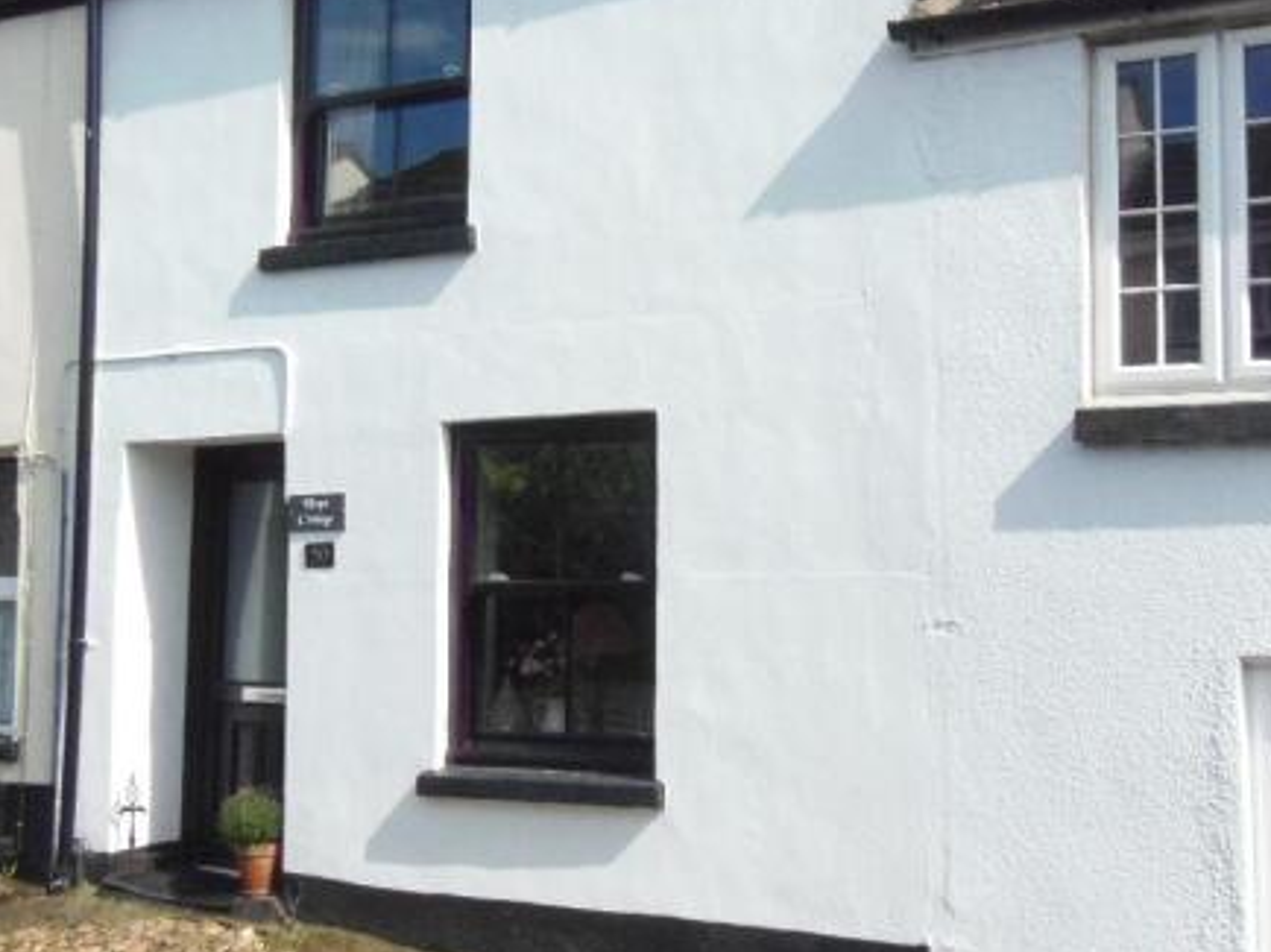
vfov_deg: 30.7
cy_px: 341
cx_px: 543
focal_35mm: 47
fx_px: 1725
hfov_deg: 40.4
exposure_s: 1/1250
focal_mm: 6.5
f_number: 6.3
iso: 400
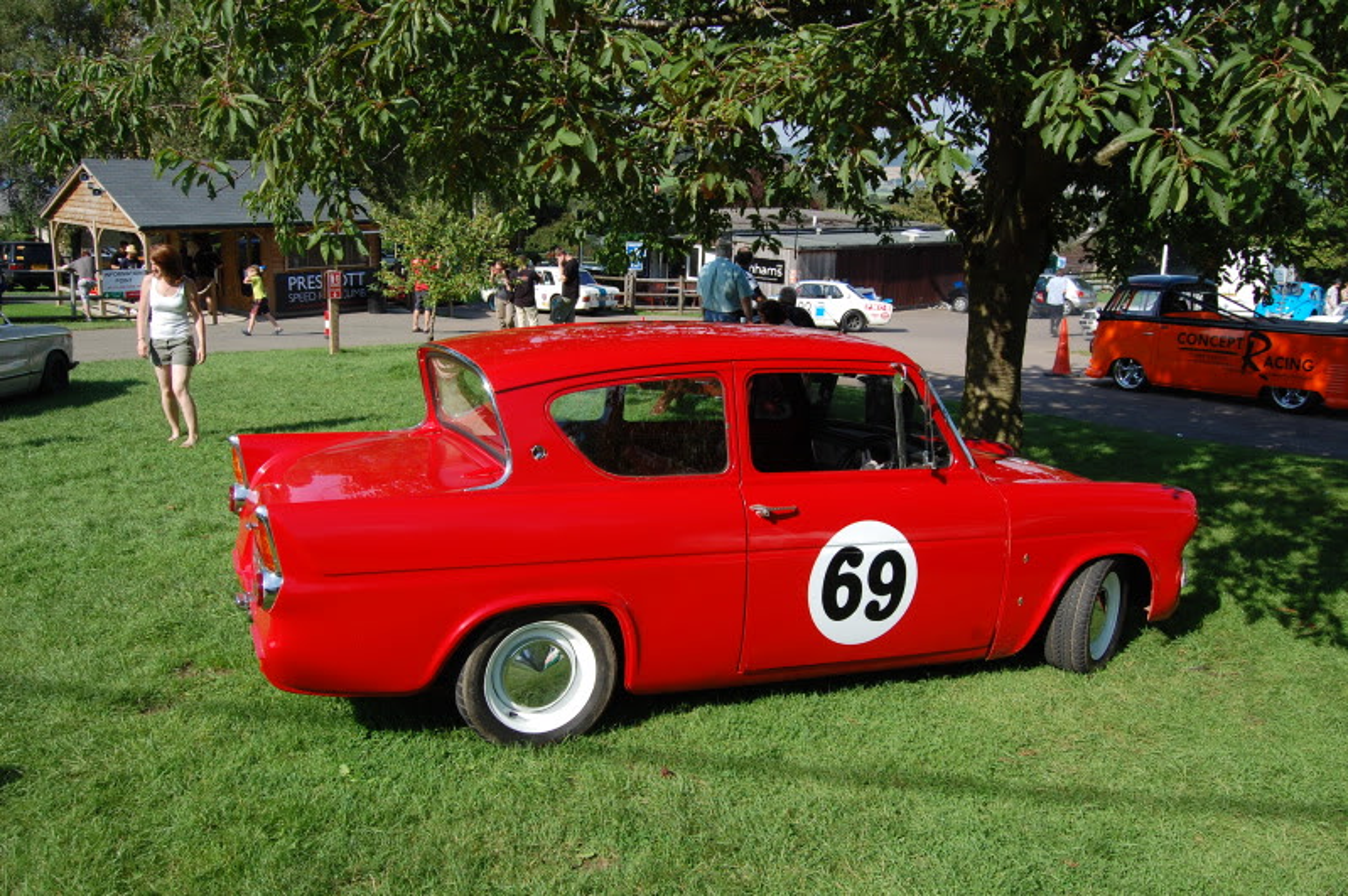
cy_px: 448
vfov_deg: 43.5
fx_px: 1122
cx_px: 674
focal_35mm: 30
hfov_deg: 62.0
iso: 200
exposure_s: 1/250
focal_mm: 20
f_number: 9
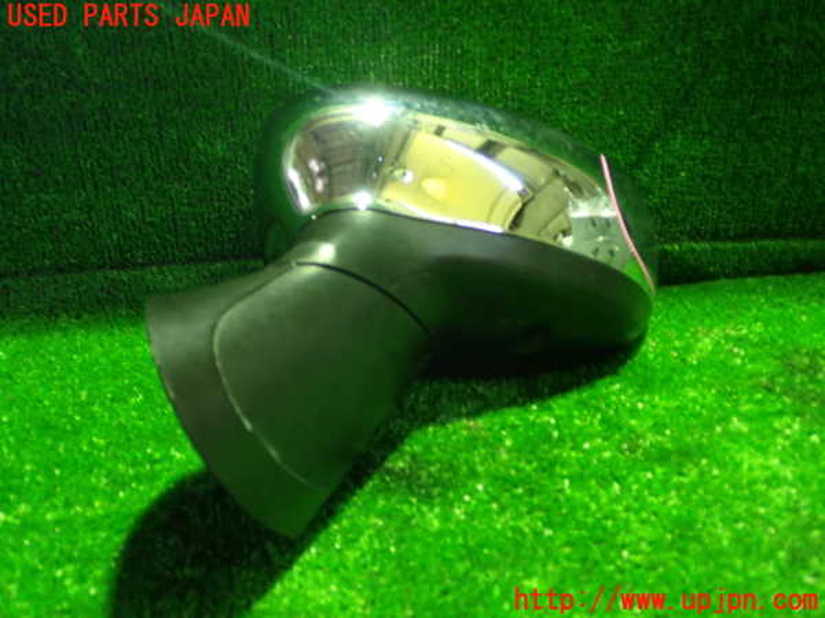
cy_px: 309
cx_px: 412
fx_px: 906
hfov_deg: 49.0
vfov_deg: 37.7
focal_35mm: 38
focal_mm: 6.83
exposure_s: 1/10
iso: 800
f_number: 2.7
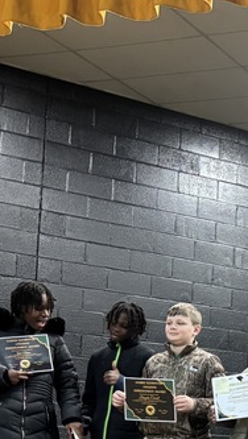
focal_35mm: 87
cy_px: 399
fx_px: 1014
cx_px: 413
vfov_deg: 23.7
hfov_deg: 12.9
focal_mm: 5.96
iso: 500
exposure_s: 1/60
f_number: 1.6
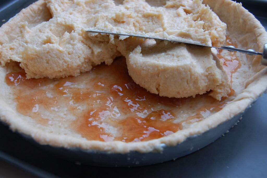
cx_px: 134
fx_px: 311
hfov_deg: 46.4
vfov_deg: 31.8
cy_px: 89
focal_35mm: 42
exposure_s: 1/50
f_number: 8
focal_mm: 28
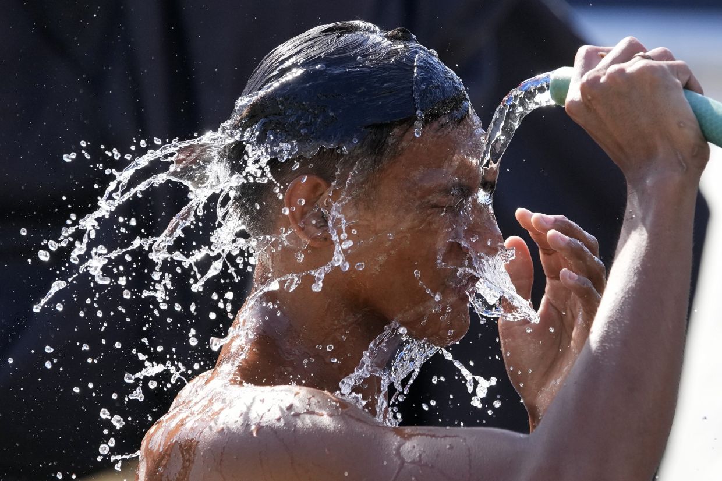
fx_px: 4010
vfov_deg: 6.9
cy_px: 240
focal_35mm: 200
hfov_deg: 10.3
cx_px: 361
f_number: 4.5
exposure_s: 1/2500
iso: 1250
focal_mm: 200
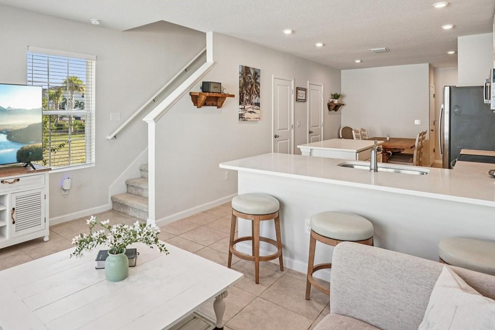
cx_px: 200
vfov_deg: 53.7
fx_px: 316
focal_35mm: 23
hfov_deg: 75.3
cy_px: 102
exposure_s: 1/50
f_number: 8
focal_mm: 16
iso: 400
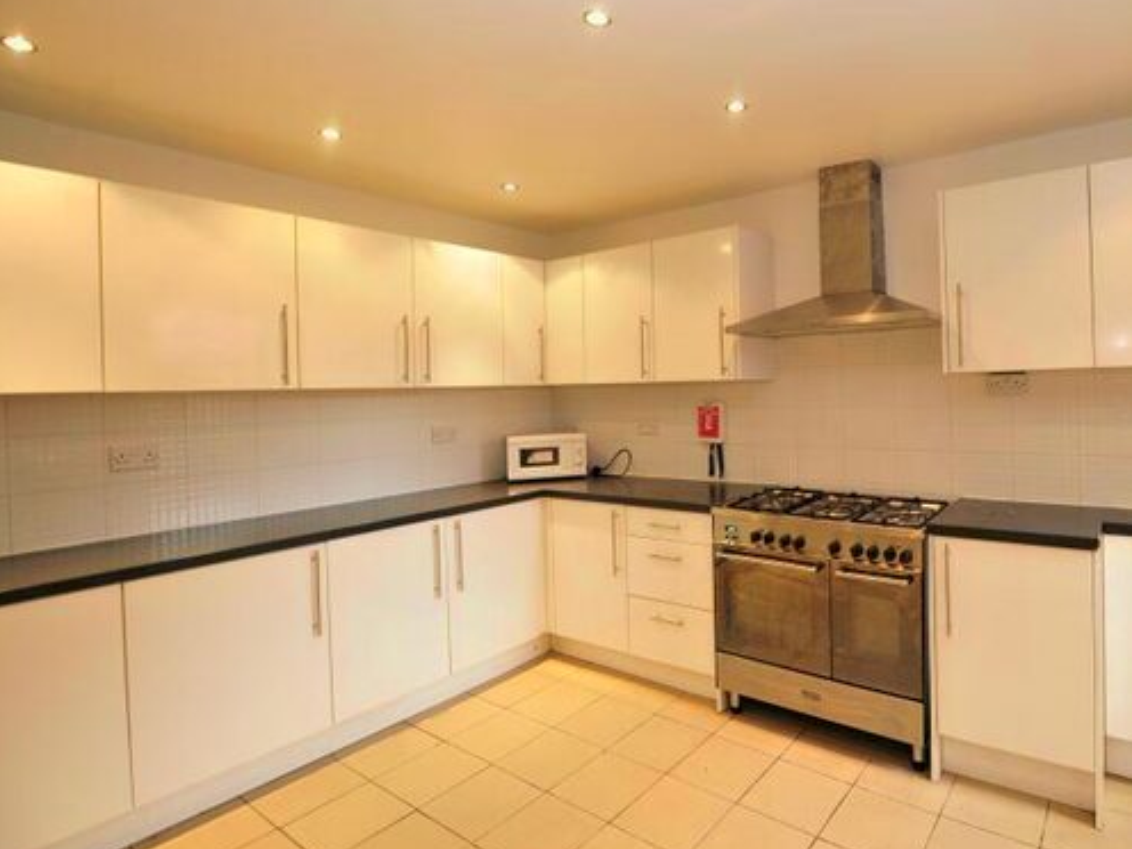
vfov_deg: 68.5
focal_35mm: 19
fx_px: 621
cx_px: 721
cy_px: 387
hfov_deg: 82.7
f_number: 2.8
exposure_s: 1/60
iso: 400
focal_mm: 14
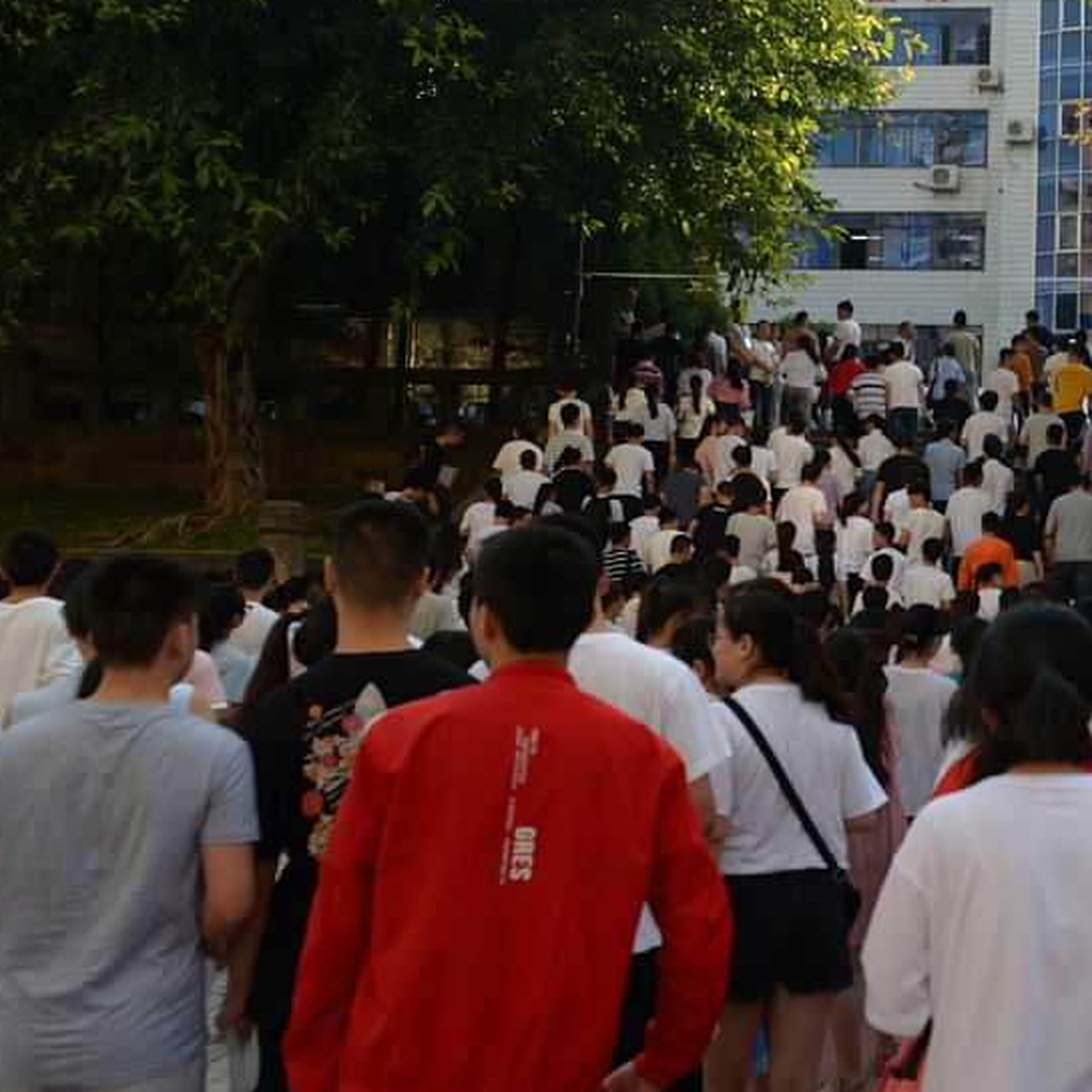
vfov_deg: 37.4
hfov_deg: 34.7
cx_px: 1046
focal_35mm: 45
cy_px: 437
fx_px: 1606
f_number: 6.3
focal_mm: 24
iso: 100
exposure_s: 1/80
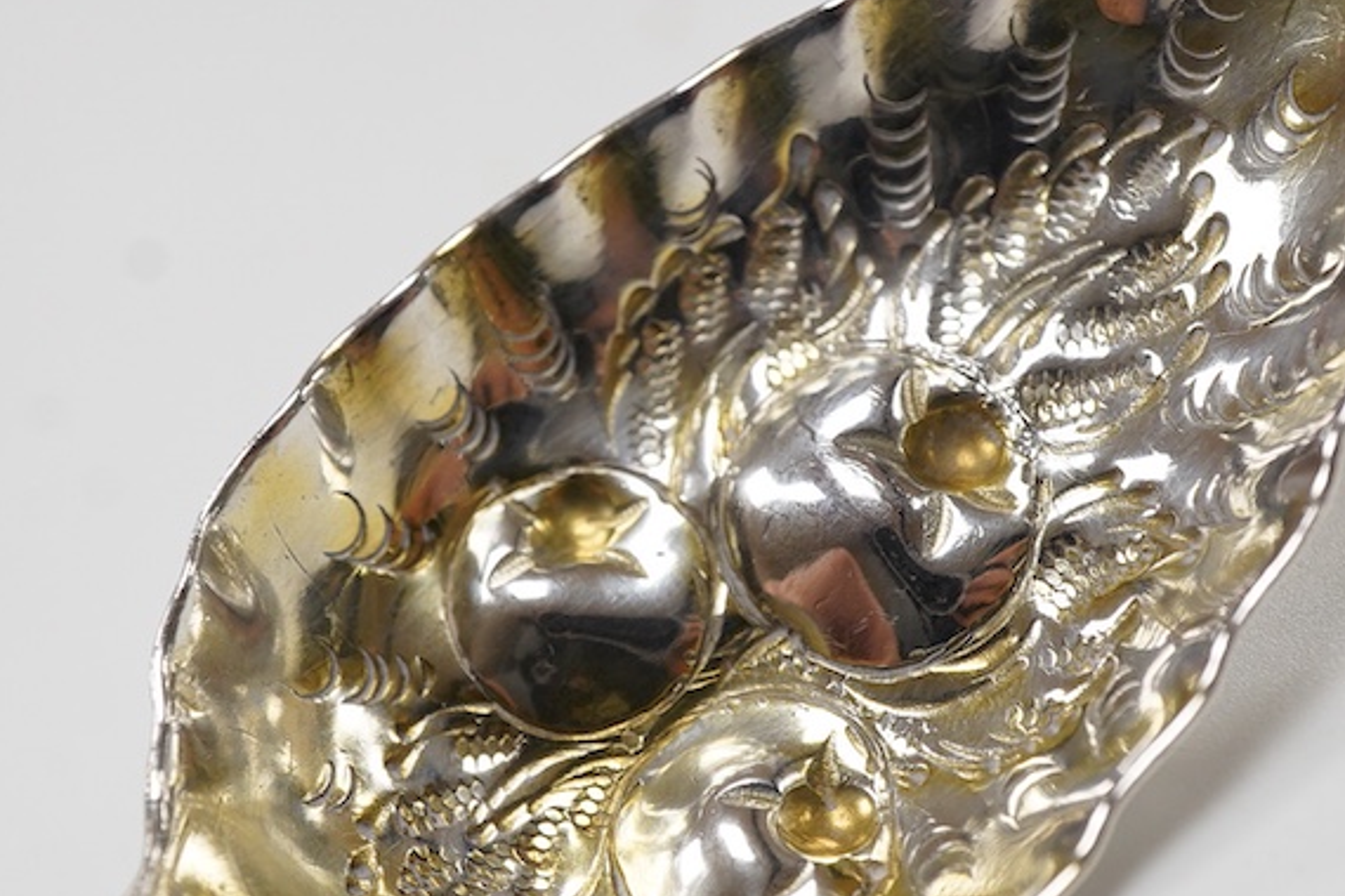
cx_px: 670
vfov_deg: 19.2
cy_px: 486
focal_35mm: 71
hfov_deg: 28.5
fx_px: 2652
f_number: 10
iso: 800
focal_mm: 30
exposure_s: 1/125
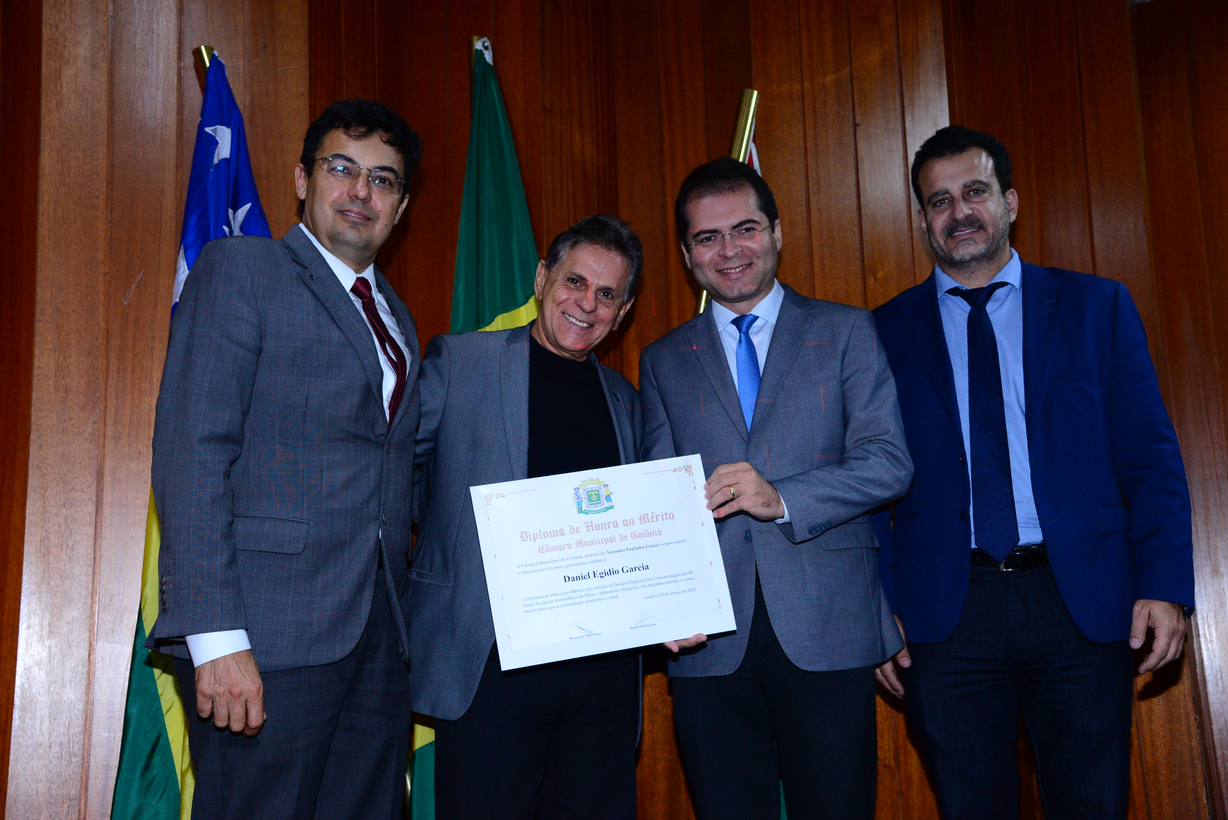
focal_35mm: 44
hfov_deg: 44.5
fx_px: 1501
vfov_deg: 30.5
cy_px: 410
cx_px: 614
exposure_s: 1/125
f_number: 5.6
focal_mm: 44
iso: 2500
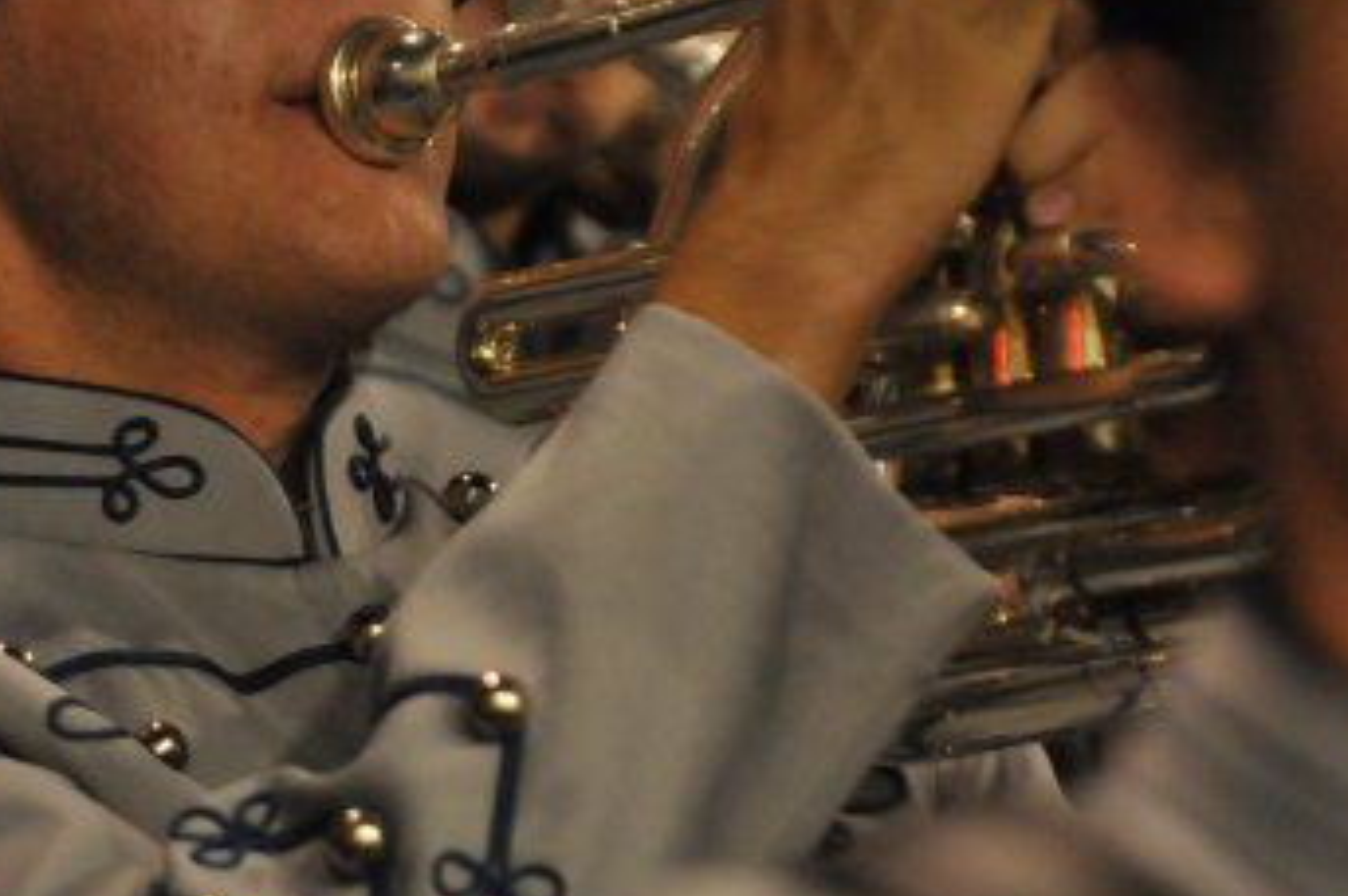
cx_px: 385
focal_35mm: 630
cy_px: -18
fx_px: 23567
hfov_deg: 3.3
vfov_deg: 2.2
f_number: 2.8
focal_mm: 180
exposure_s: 1/100
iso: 1600
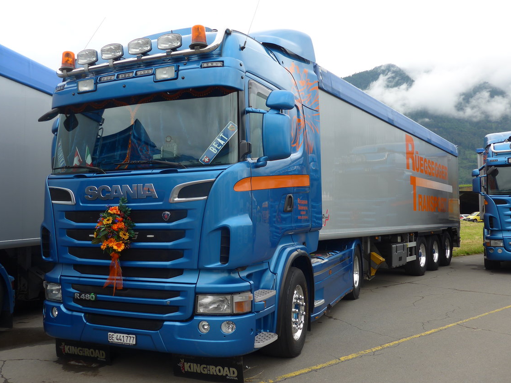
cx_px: 242
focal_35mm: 31
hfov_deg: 58.3
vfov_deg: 45.4
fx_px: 458
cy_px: 186
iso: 80
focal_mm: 6
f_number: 2.8
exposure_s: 1/400
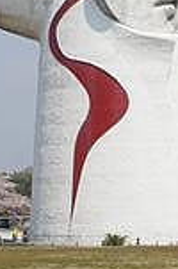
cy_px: 66
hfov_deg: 8.6
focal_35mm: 159
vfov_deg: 12.9
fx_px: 1185
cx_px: 137
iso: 200
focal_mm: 20
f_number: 11
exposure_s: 1/320
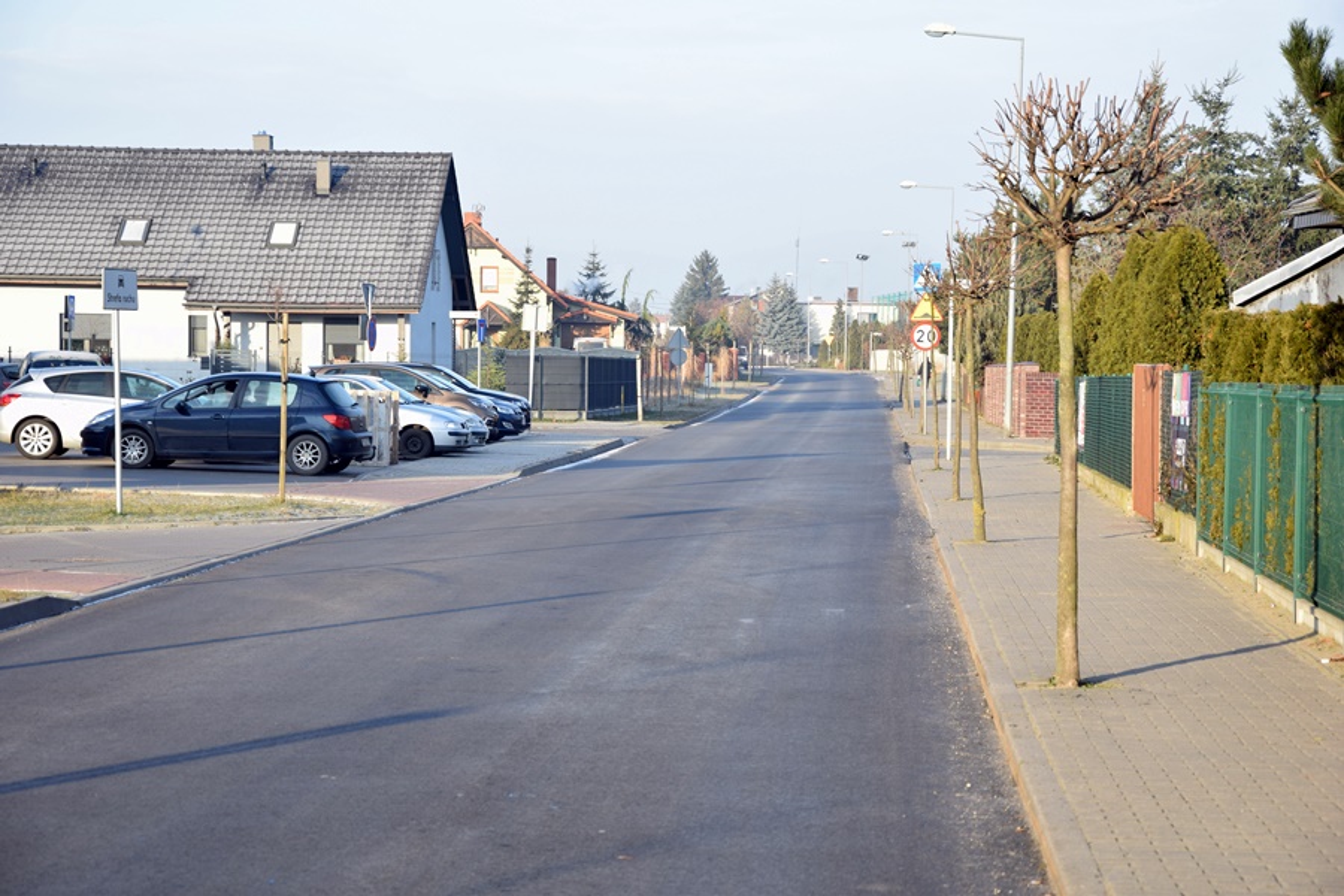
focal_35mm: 105
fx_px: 3920
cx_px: 672
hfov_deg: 19.5
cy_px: 448
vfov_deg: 13.0
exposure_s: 1/100
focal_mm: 70
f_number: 5.6
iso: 100
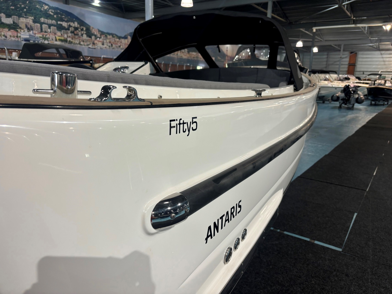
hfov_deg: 67.3
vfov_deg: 53.1
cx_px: 196
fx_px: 294
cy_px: 147
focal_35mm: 26
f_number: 1.6
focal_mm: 5.96
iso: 64
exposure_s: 1/50
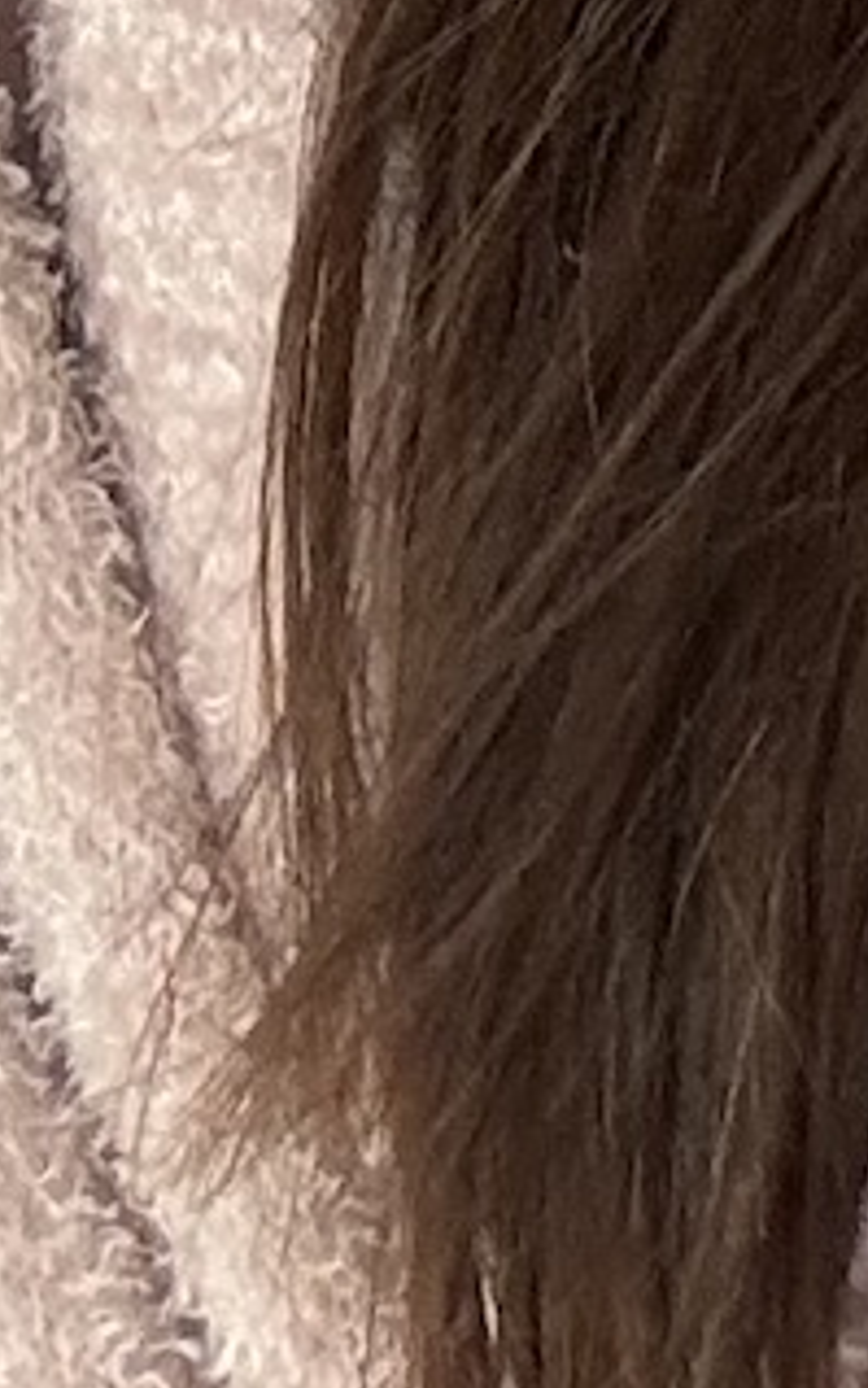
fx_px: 7563
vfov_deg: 8.7
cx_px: 1998
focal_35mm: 200
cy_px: -2793
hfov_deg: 6.3
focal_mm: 2.69
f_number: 1.9
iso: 160
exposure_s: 1/60
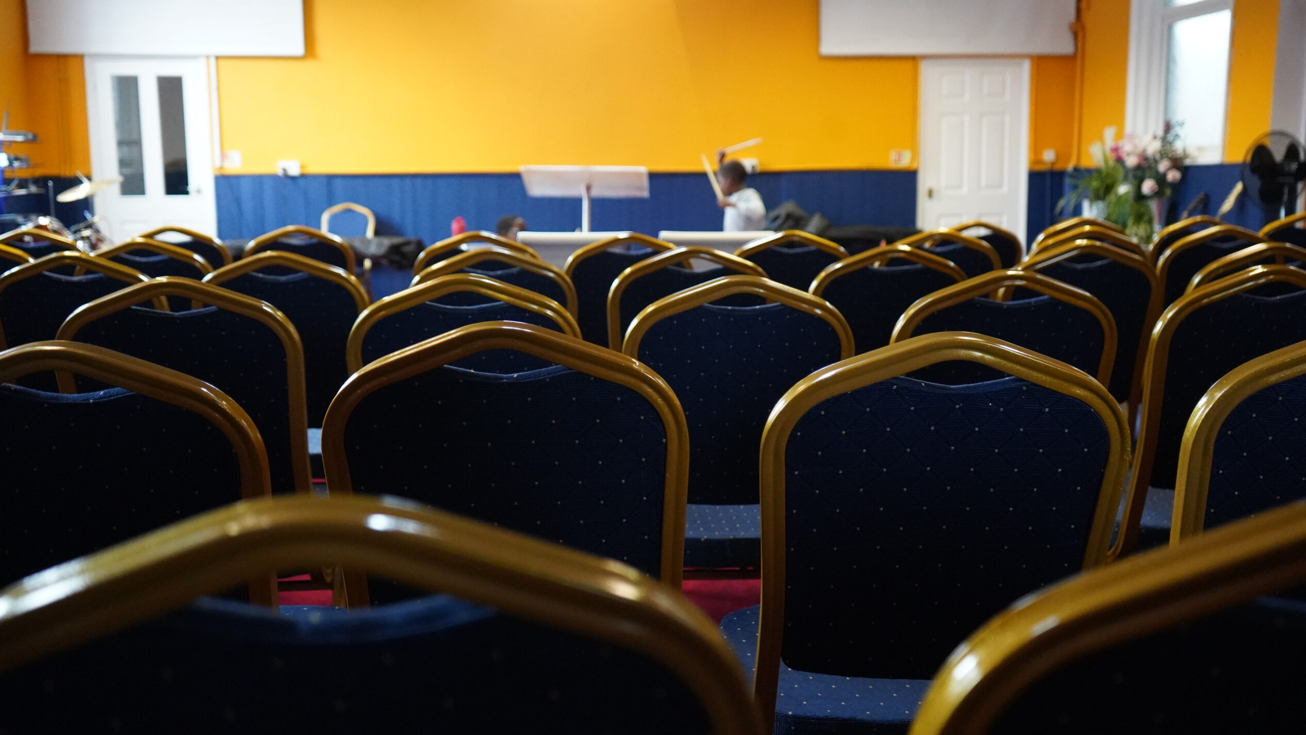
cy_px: 355
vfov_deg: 32.8
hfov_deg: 55.3
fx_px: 1247
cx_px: 648
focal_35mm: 36
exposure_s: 1/160
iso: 10000
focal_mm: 34
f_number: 4
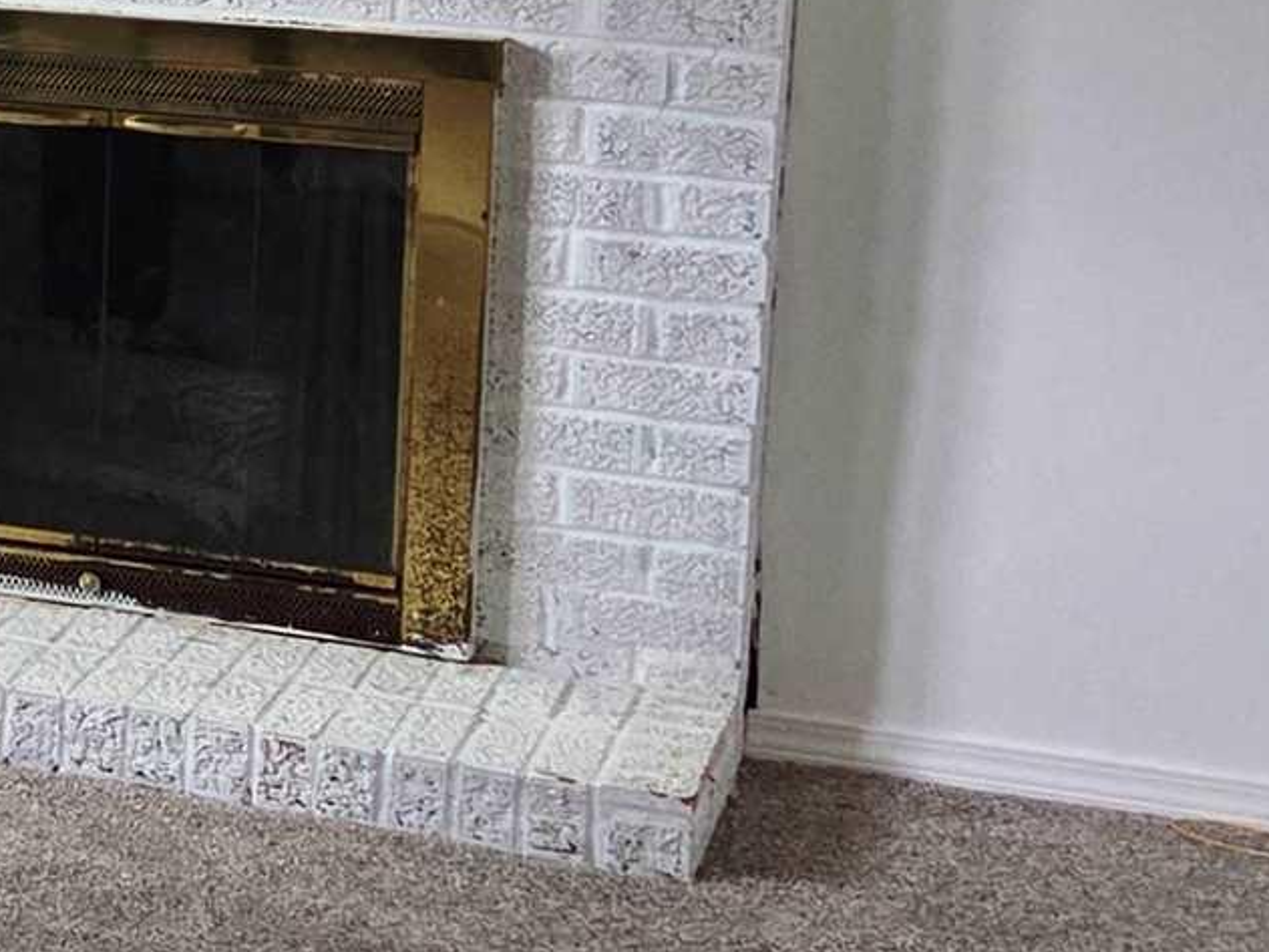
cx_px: -1024
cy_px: -58
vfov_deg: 13.0
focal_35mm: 112
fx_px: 4105
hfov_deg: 15.2
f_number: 1.8
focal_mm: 5.4
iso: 400
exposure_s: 1/120
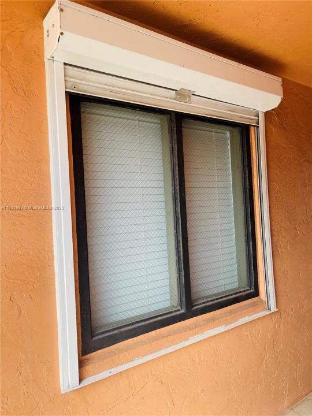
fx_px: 300
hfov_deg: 54.9
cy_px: 208
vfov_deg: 69.4
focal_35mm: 25
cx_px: 156
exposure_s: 1/286
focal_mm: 5.1
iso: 32
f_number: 1.6
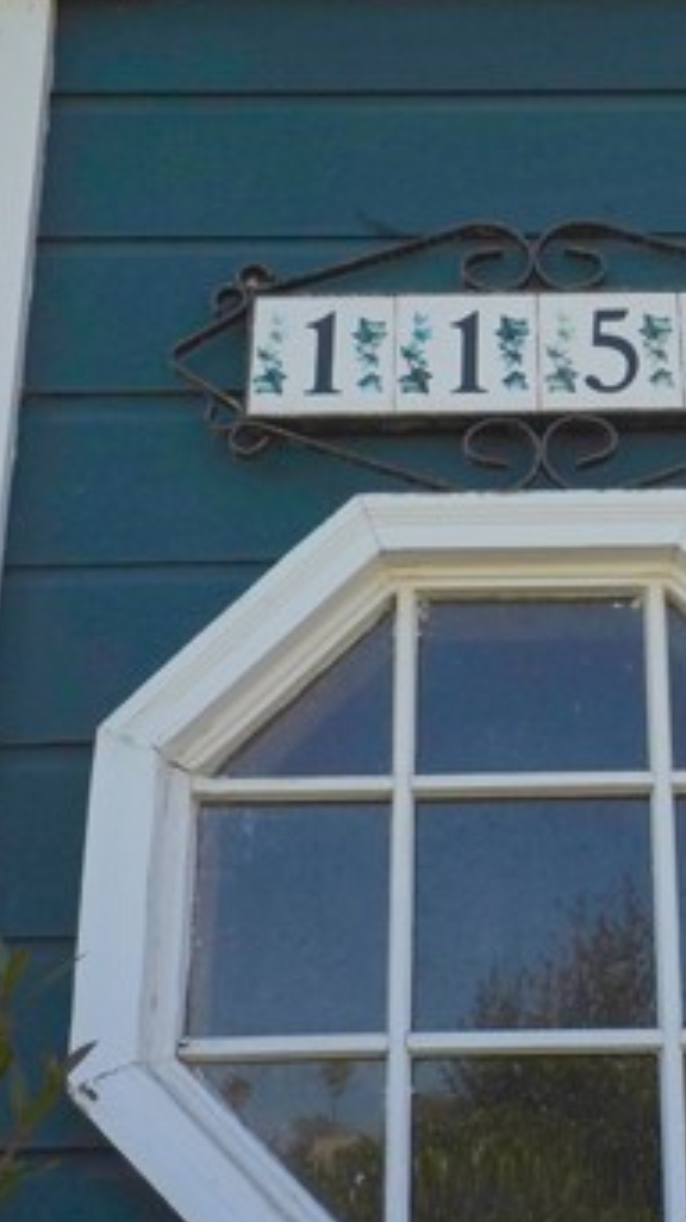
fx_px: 1716
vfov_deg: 39.0
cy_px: 741
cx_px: 575
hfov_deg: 22.2
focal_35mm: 53
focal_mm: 18
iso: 640
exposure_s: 1/200
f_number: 22
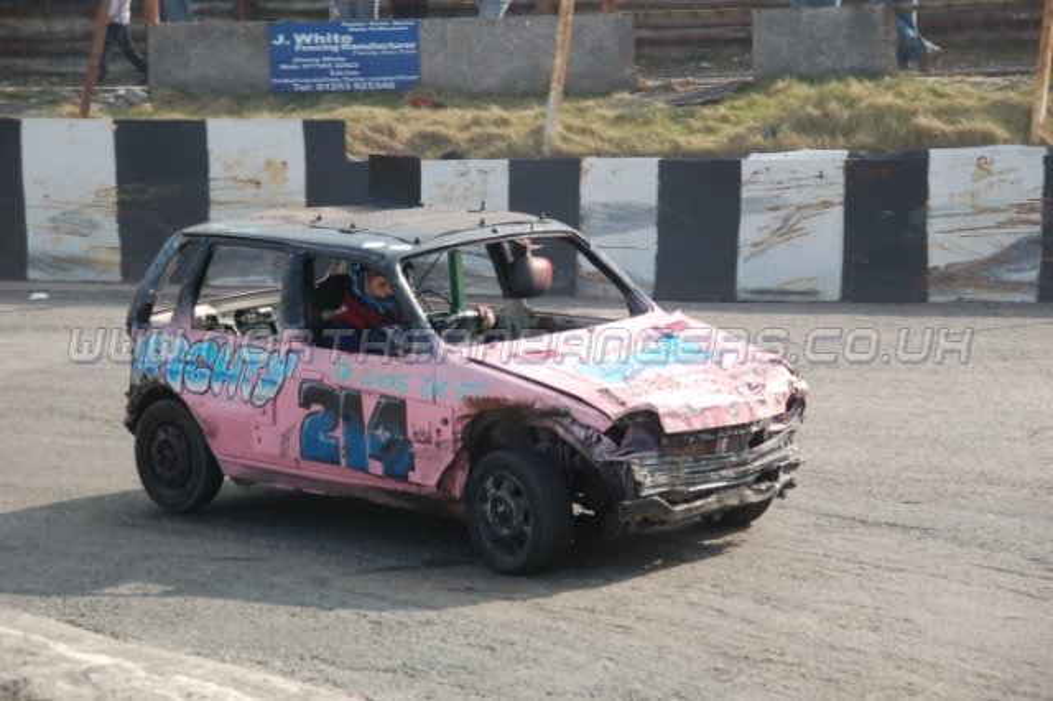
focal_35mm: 98
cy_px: 350
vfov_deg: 14.0
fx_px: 2850
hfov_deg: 20.9
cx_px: 526
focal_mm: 65
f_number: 5.3
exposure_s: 1/800
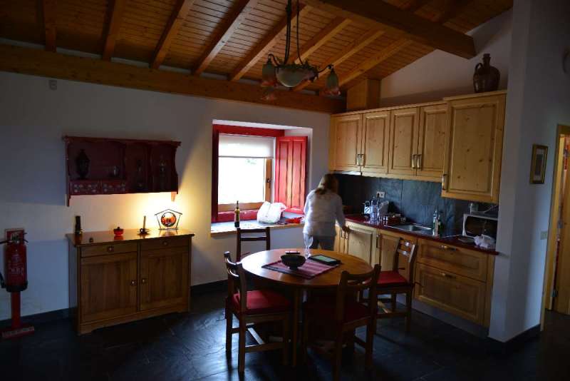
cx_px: 285
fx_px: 380
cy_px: 190
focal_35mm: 24
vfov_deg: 53.2
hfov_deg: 73.7
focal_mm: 24
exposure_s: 1/15
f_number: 2.8
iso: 125
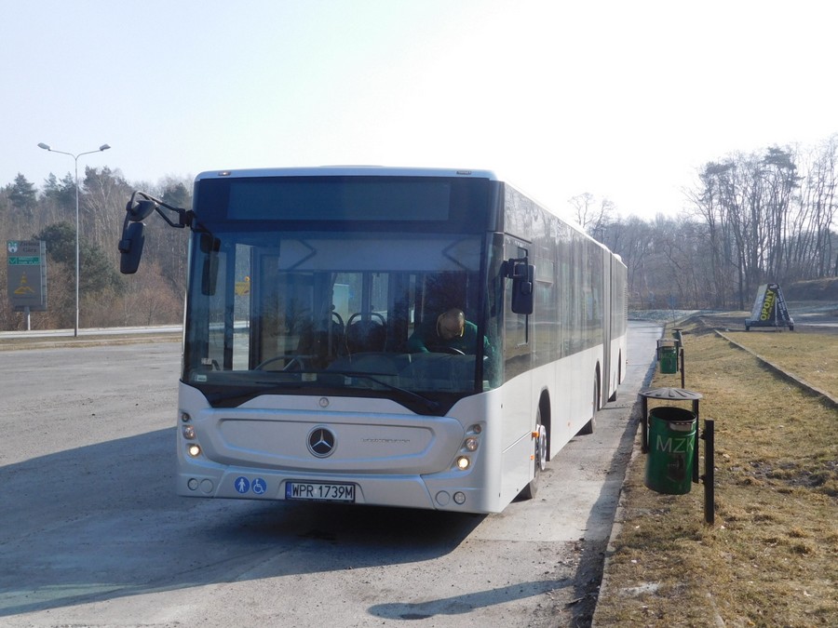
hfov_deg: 42.1
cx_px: 419
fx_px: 1089
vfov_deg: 32.2
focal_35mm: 45
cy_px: 314
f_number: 4
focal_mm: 8
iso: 125
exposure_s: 1/640
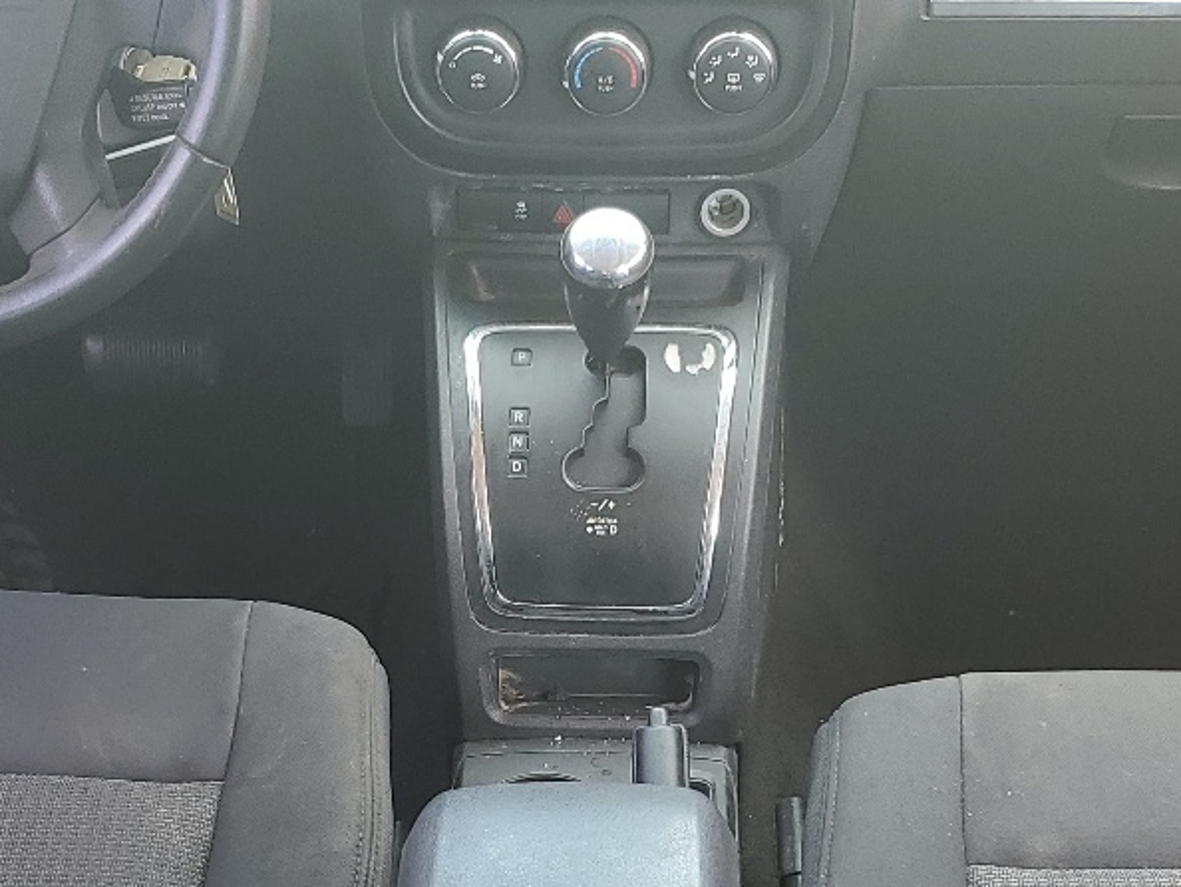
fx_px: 2389
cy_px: 710
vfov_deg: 20.8
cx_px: 581
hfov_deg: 27.8
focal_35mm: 70
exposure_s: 1/100
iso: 52
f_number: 1.5
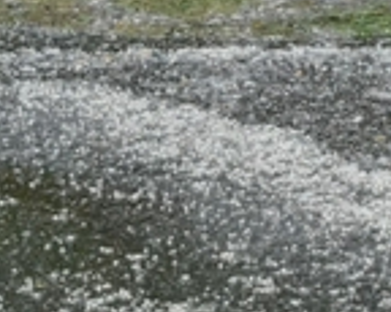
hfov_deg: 2.2
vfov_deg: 1.8
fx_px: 10093
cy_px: -359
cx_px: 369
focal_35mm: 873
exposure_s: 1/3200
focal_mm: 105
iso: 3200
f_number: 14
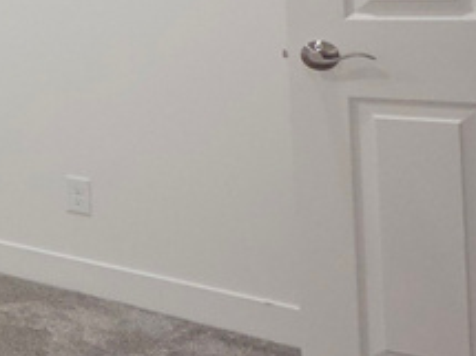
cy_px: -29
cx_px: -434
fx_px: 852
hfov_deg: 19.9
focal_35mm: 62
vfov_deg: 22.4
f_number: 1.9
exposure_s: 1/60
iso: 160
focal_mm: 2.2
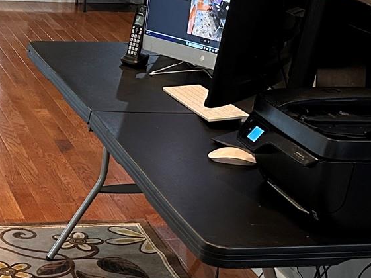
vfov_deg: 15.4
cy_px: 249
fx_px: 1018
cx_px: 77
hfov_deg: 20.4
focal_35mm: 95
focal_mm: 5.7
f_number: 1.5
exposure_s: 1/60
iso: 250
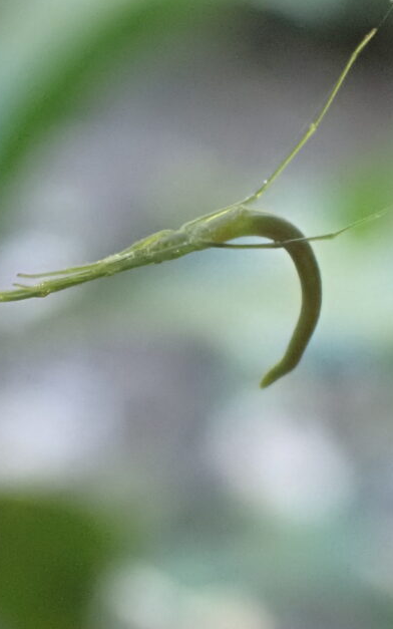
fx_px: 2964
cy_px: 268
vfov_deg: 12.1
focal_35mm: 173
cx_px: 194
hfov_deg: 7.6
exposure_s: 1/60
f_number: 6.3
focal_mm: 18
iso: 1600
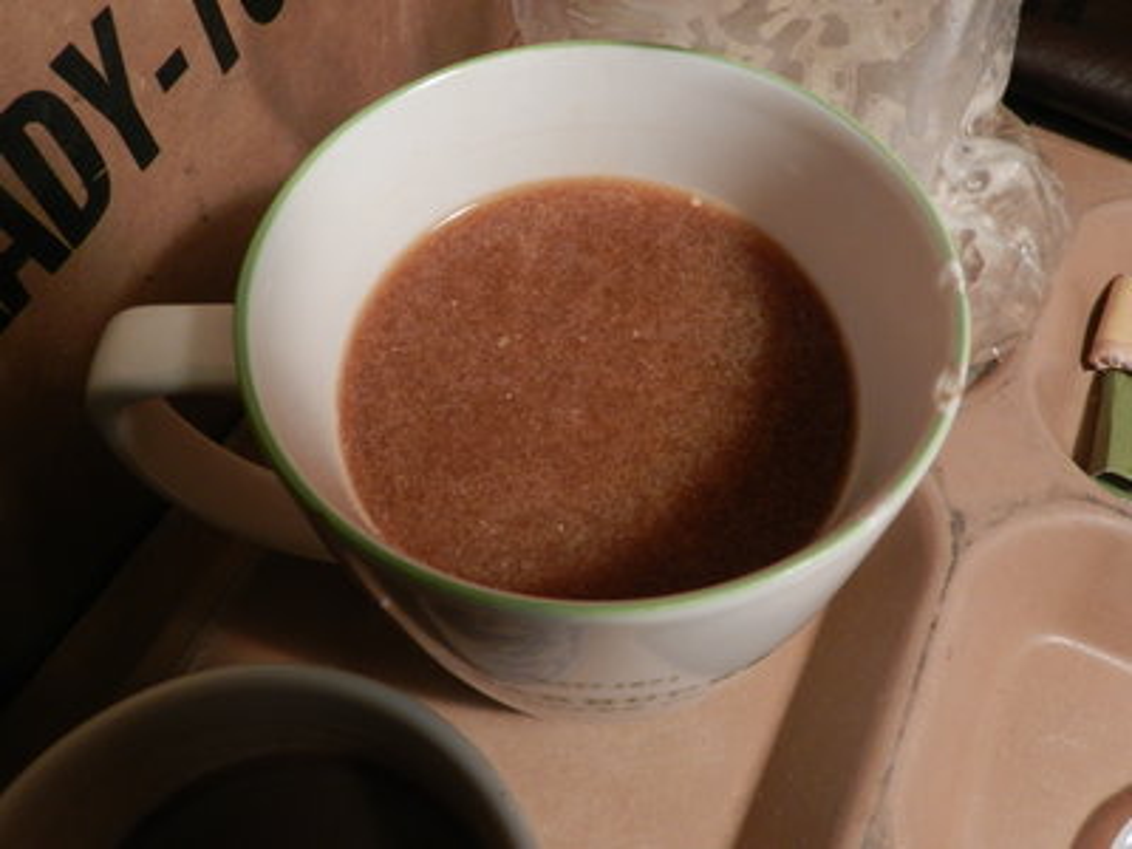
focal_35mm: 28
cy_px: 424
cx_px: 566
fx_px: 916
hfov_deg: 63.4
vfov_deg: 49.7
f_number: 3.6
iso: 400
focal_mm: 5
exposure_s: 1/30
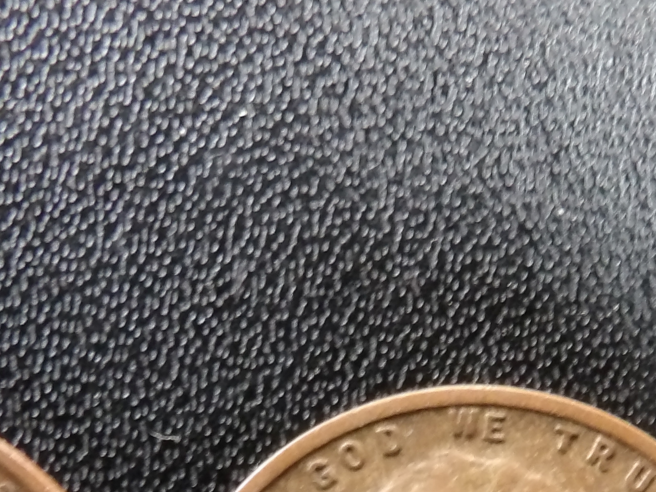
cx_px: 474
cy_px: 657
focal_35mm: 74
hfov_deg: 26.1
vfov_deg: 18.4
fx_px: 1402
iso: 411
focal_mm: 4.2
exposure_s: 1/15
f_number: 4.1
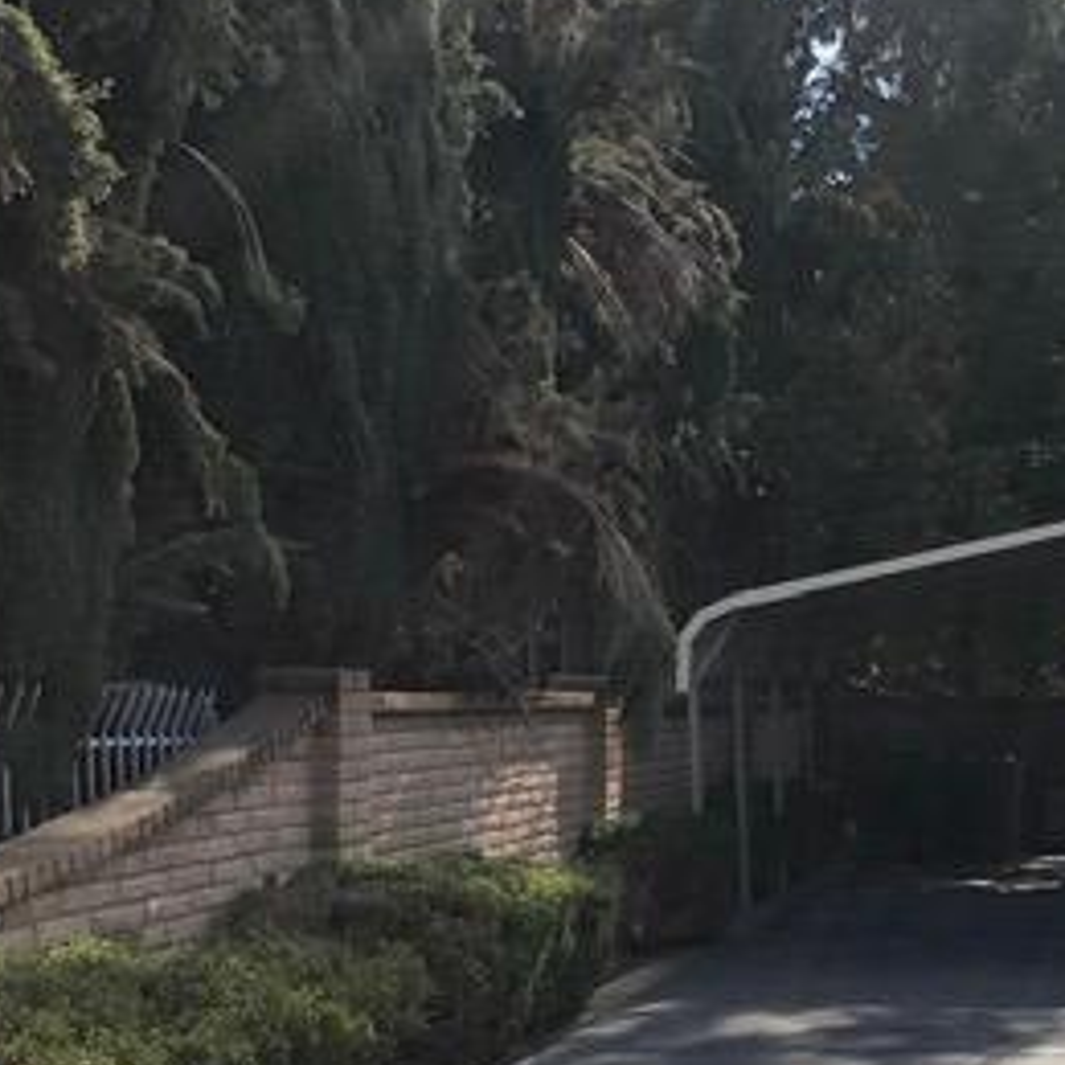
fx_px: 2123
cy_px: 926
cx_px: 1053
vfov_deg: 27.3
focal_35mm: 61
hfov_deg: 26.7
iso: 20
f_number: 1.8
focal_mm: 3.99
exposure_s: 1/1116
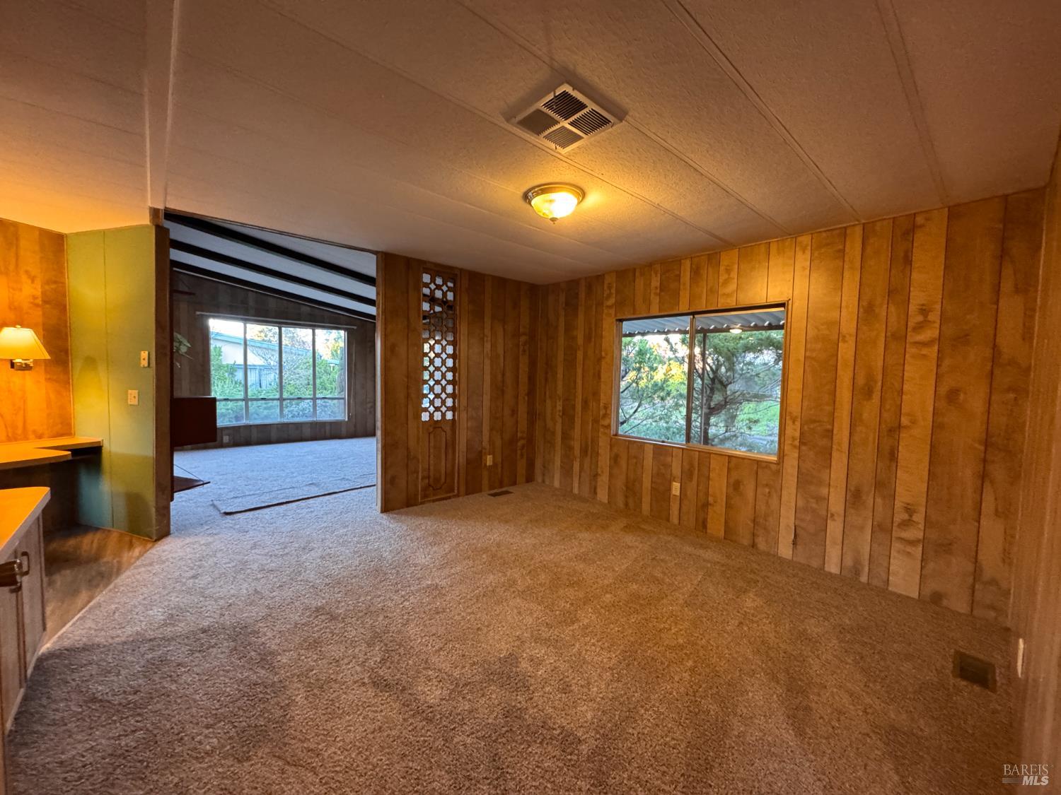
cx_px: 530
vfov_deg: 85.7
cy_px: 398
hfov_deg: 102.1
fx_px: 429
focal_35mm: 14
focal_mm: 2.22
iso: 640
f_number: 2.2
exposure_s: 1/60
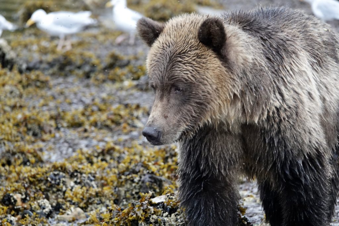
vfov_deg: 3.9
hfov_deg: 5.9
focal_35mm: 351
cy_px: 113
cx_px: 170
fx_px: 3305
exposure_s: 1/160
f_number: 4
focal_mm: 128.59
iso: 800
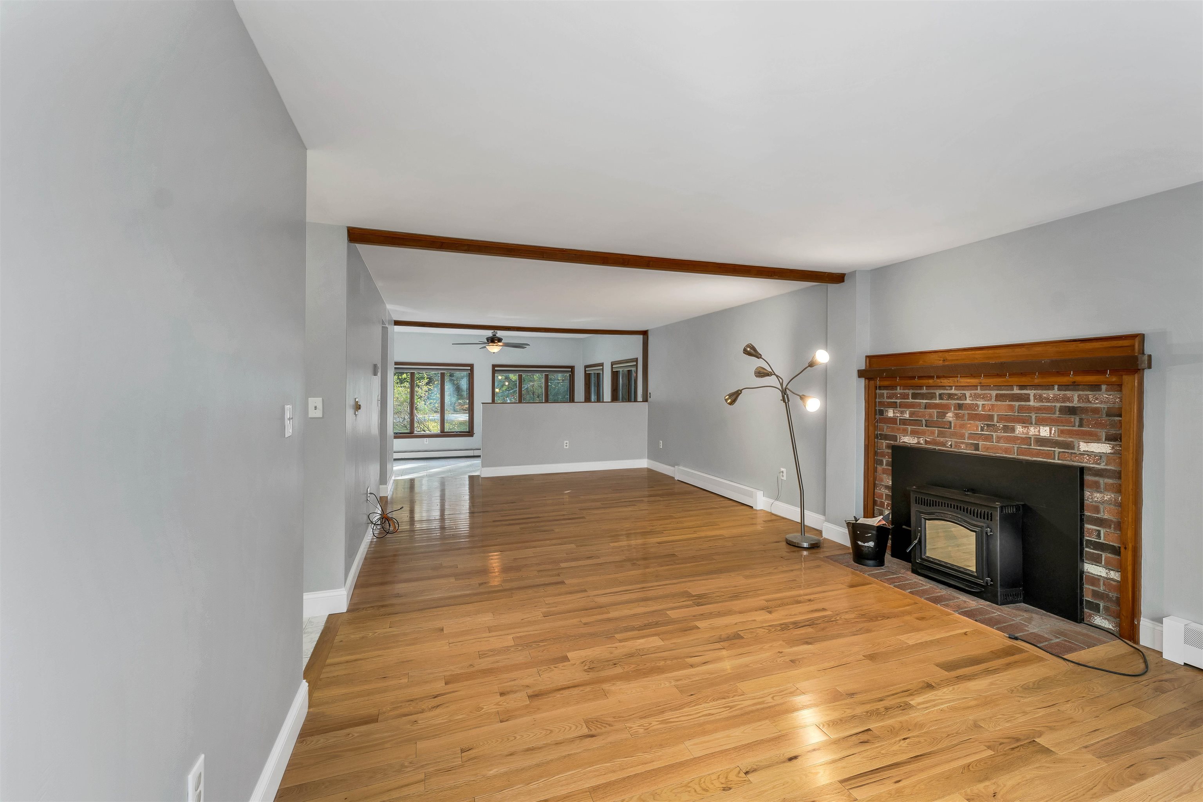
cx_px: 602
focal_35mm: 14
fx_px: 468
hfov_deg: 104.3
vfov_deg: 81.2
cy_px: 401
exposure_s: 1/13
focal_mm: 14
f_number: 8
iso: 400
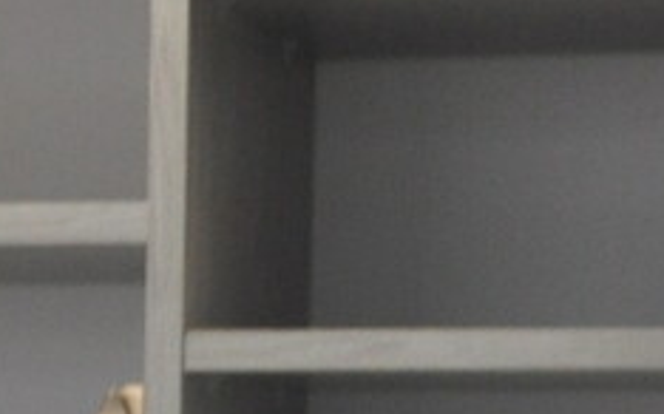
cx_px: -145
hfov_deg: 9.6
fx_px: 3889
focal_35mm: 215
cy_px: 1188
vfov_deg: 5.7
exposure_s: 1/60
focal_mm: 22
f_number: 3.8
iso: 800
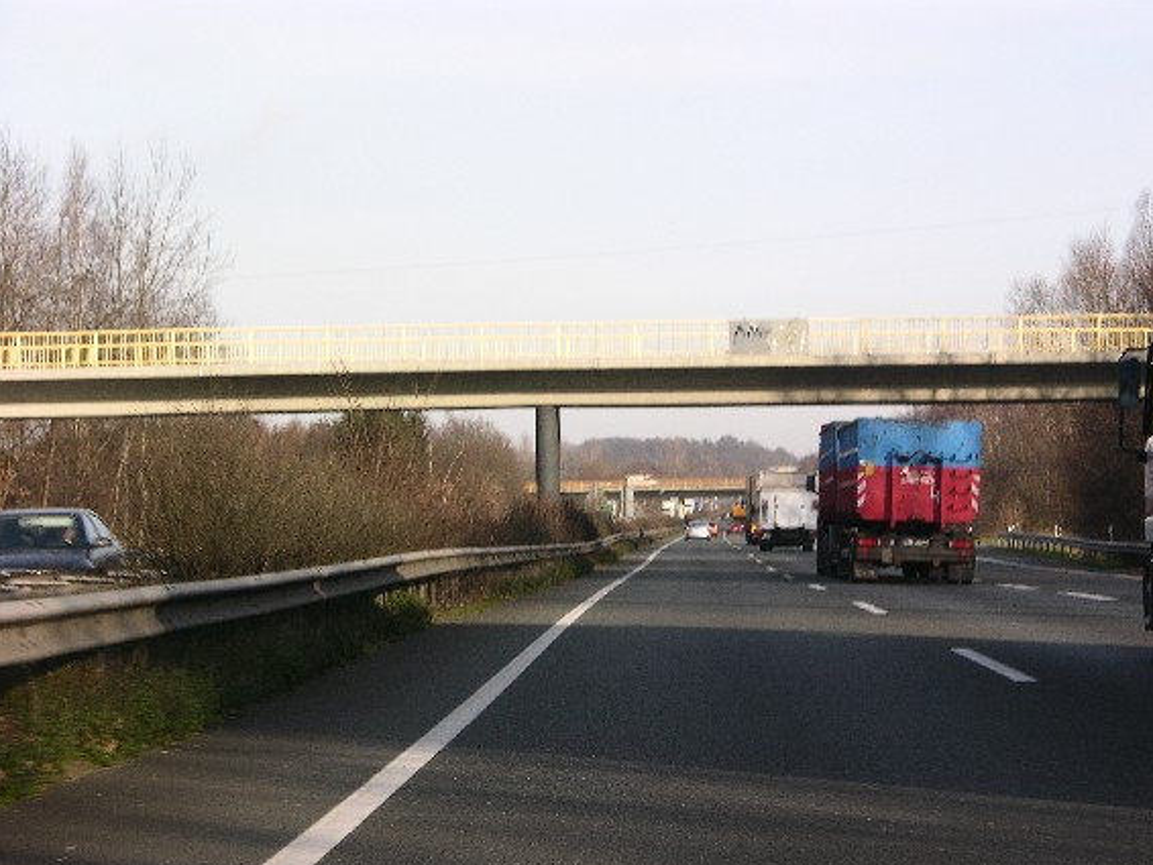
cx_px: 594
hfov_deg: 17.3
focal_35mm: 114
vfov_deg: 13.0
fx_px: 3799
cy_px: 442
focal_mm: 27.3
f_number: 5.2
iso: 50
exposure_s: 1/150
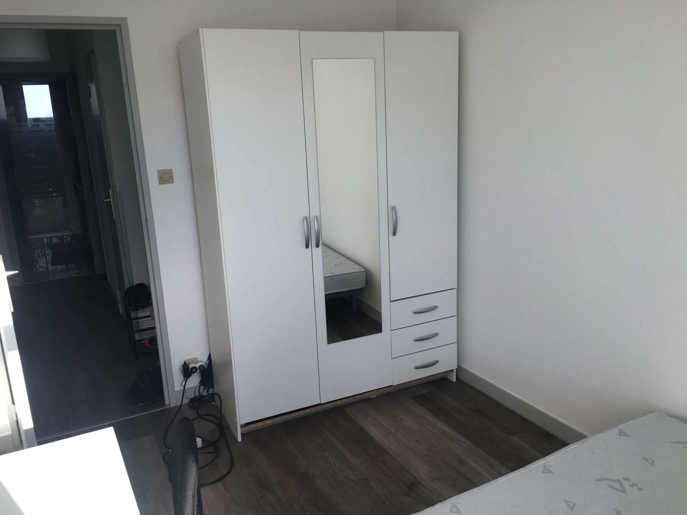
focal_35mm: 29
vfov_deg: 48.2
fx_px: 576
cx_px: 344
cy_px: 258
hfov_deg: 61.7
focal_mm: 4.15
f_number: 2.2
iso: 25
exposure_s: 1/183
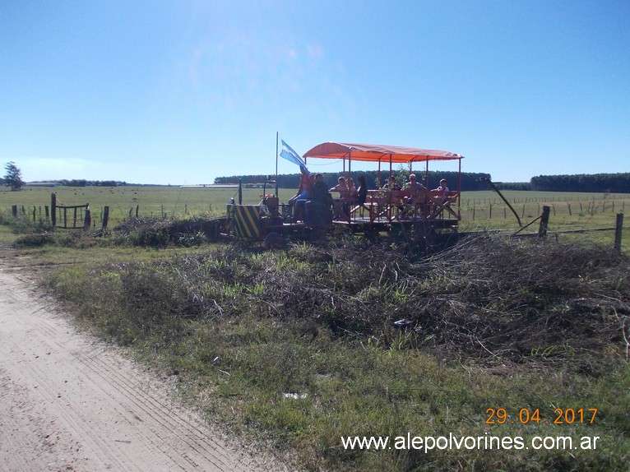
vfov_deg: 49.7
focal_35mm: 28
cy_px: 236
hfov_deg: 63.5
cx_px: 315
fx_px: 509
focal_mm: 4
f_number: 5.4
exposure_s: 1/400
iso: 80
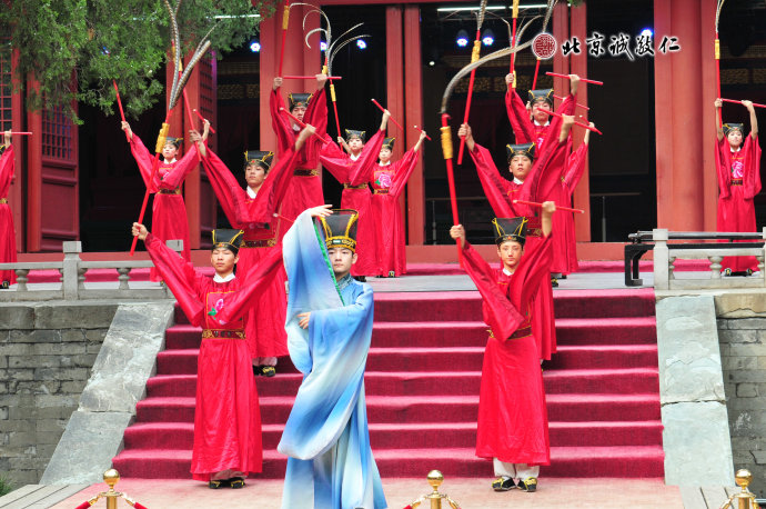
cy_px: 254
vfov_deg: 15.7
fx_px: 1849
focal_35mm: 87
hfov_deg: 23.4
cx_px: 383
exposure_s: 1/160
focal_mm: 58
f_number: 6.3
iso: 500
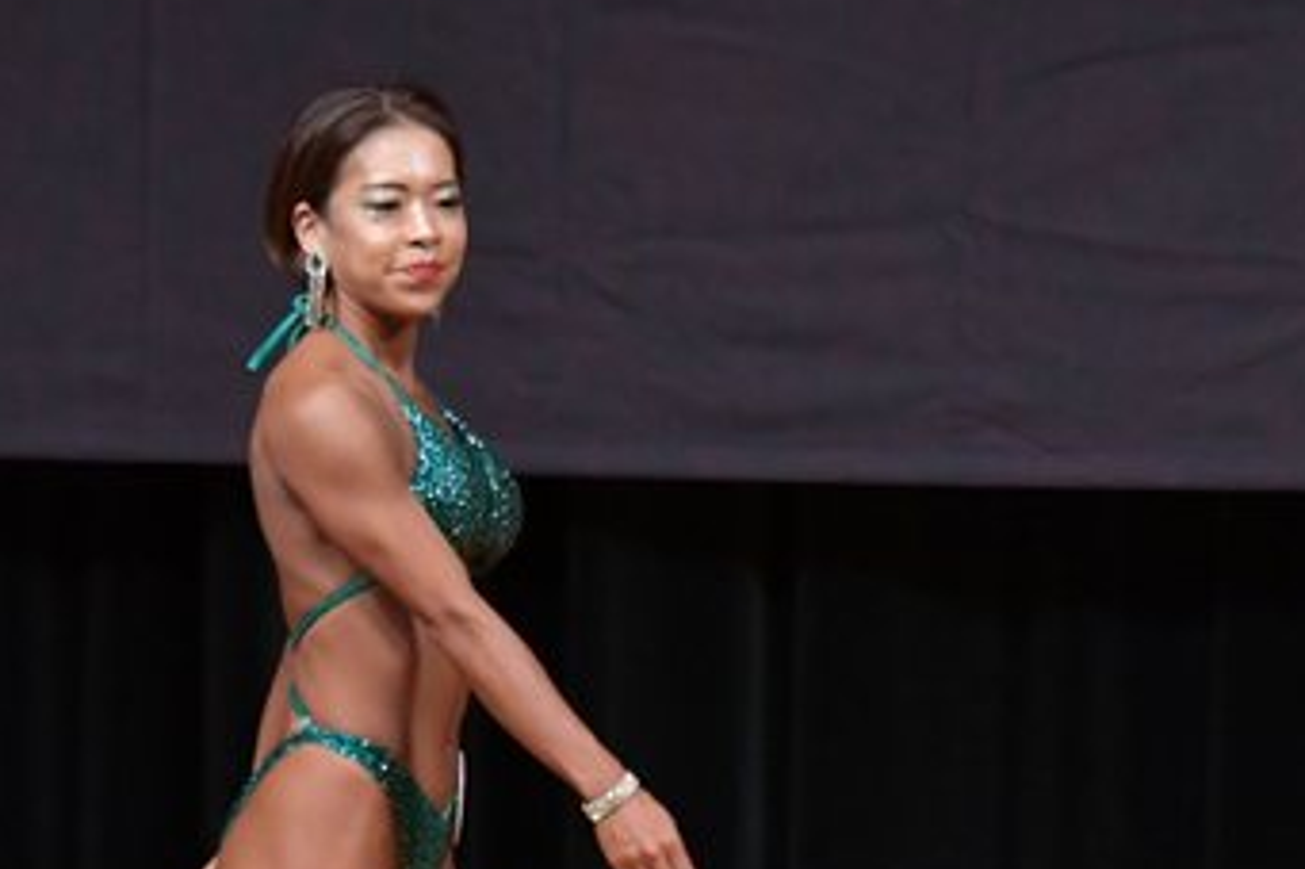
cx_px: 668
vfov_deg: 2.1
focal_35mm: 648
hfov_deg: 3.2
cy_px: 865
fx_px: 23478
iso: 4000
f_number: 5.6
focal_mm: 190
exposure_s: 1/400
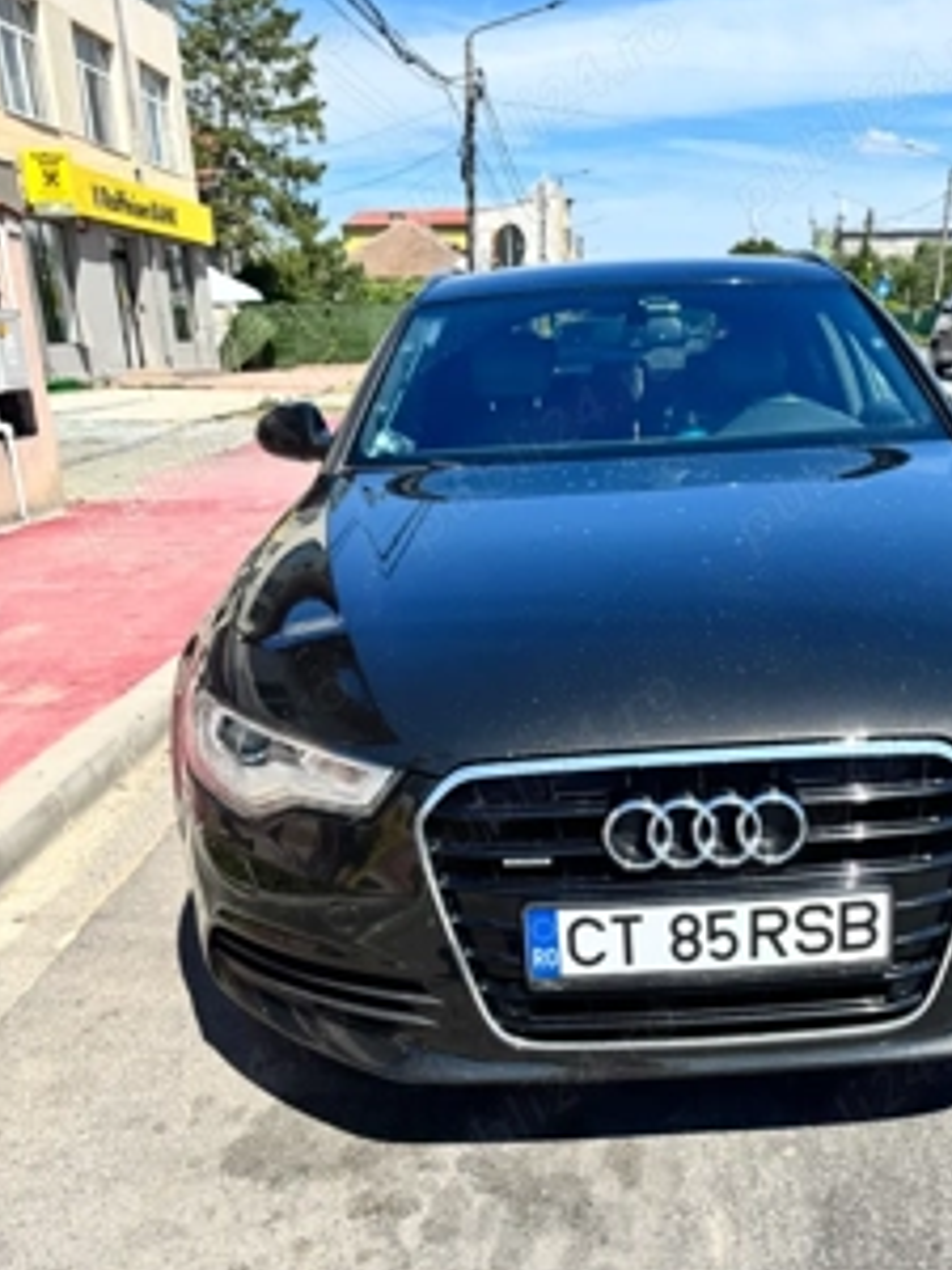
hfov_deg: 43.6
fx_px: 1173
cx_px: 626
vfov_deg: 55.8
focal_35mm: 32
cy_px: 826
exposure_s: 1/3413
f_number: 1.78
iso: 80
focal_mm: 6.76
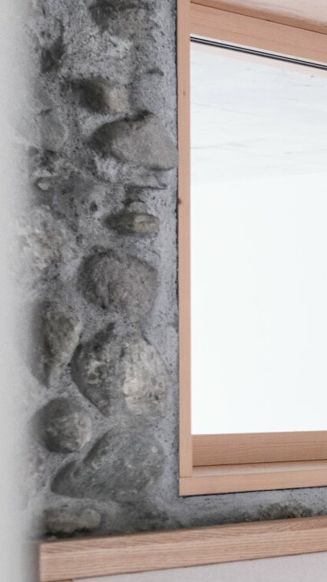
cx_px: 544
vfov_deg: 19.2
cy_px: 393
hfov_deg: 10.4
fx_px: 1711
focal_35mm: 111
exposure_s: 1/125
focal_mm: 23
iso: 800
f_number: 2
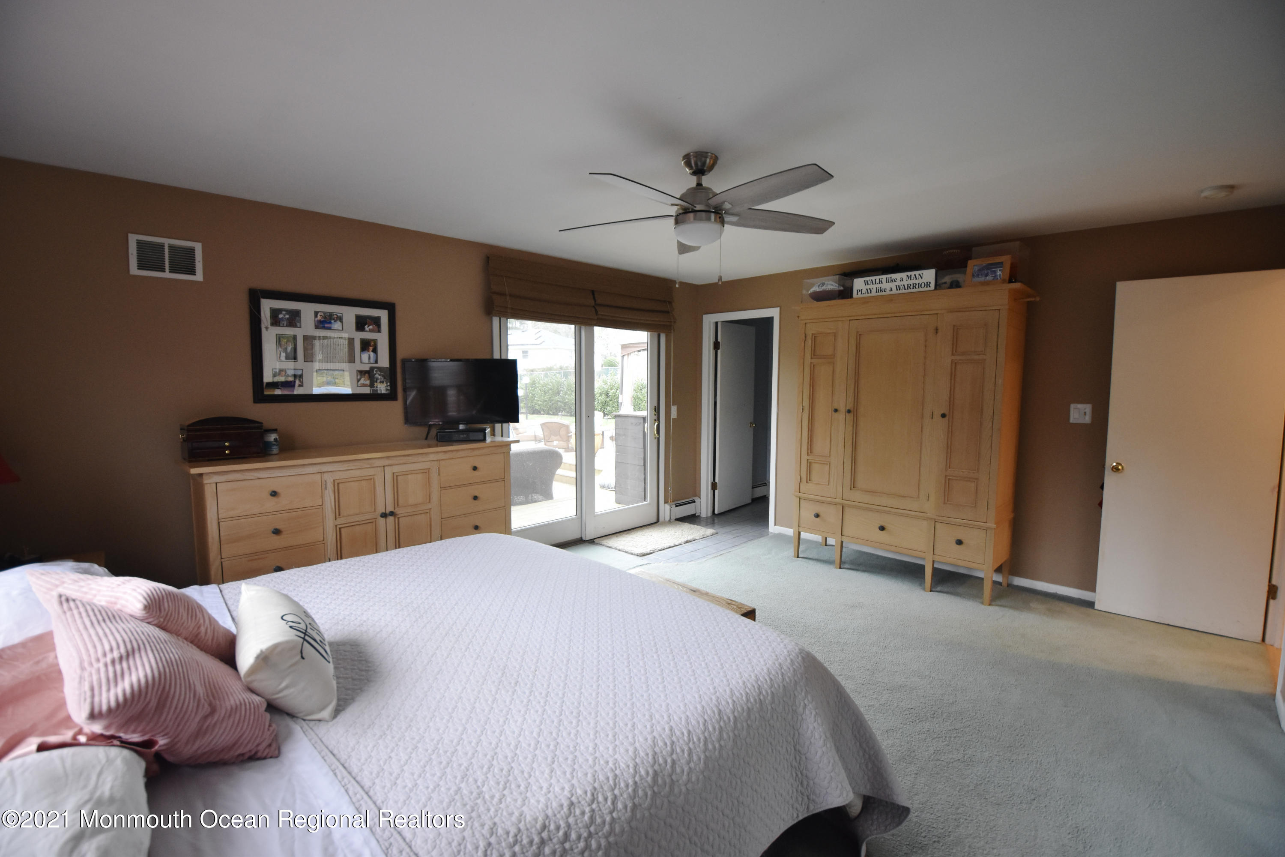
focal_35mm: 15
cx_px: 642
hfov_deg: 100.4
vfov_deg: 77.3
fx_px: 535
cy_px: 428
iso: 1250
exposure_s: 1/60
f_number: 3.5
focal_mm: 10
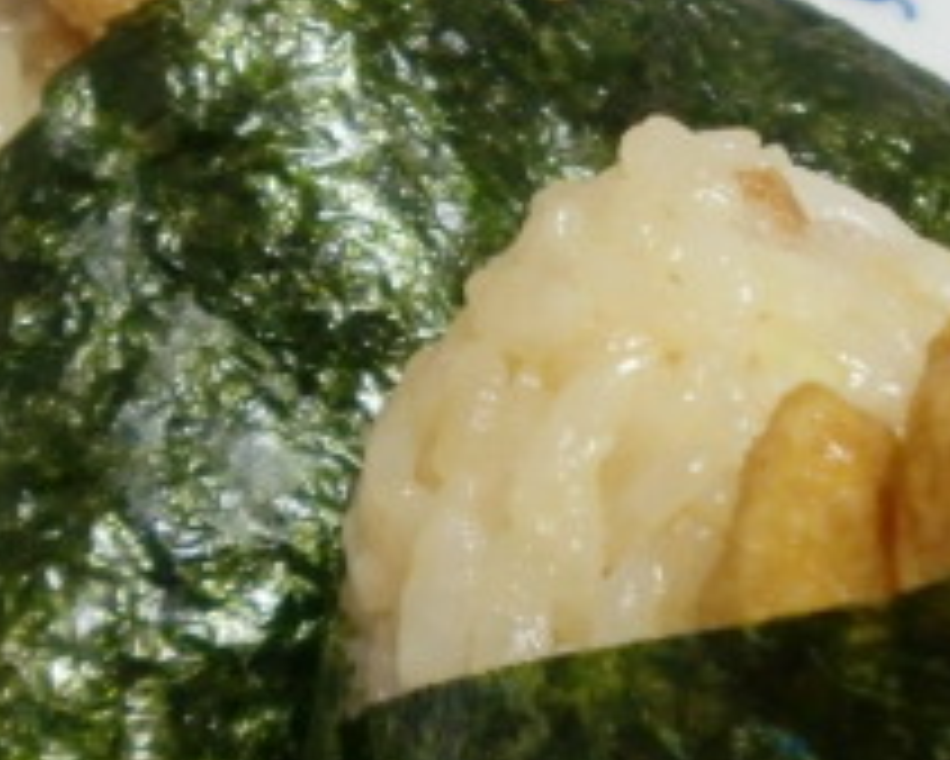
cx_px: 774
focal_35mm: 83
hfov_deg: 22.7
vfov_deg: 18.5
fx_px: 2335
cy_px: 508
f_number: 2.6
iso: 400
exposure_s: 1/30
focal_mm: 4.65
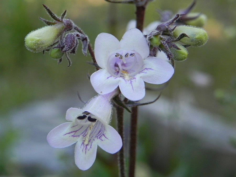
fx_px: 798
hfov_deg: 16.8
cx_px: 118
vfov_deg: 12.7
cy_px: 88
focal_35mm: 117
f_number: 4
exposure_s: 1/125
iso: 281
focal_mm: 20.8
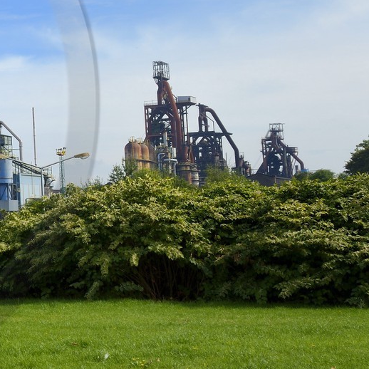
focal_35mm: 76
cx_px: -198
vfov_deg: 22.6
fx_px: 917
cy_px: 104
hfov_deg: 19.6
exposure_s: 1/125
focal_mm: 29
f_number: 14
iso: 200
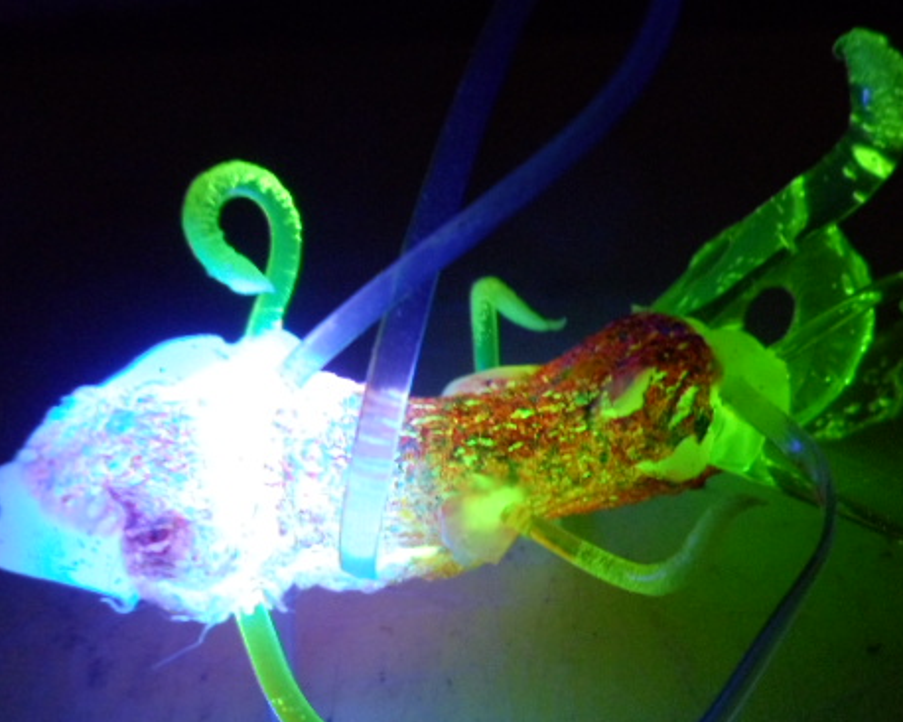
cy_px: 454
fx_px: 1603
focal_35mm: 60
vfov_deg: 25.3
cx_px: 580
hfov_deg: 31.3
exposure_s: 1
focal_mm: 6
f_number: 3.5
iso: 400
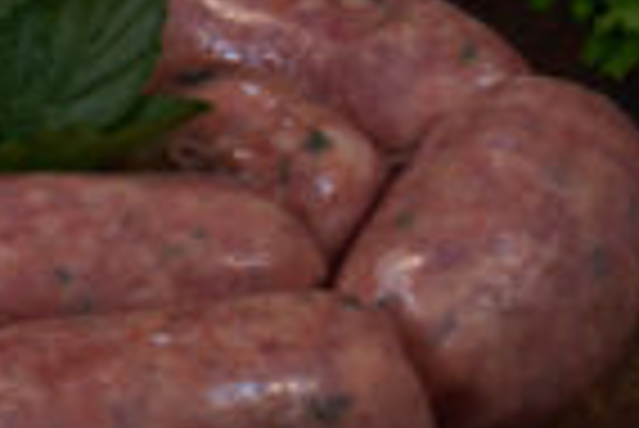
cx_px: 144
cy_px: 167
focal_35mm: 292
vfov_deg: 4.7
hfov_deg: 7.0
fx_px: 5188
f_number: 14
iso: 100
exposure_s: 1/10
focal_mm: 46
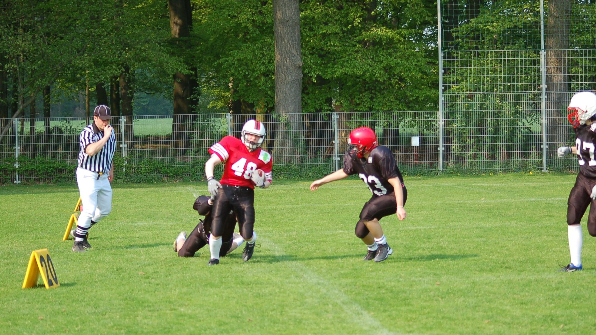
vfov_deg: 9.9
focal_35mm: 122
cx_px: 316
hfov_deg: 17.6
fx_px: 1928
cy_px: 167
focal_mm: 70
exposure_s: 1/1000
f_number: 4
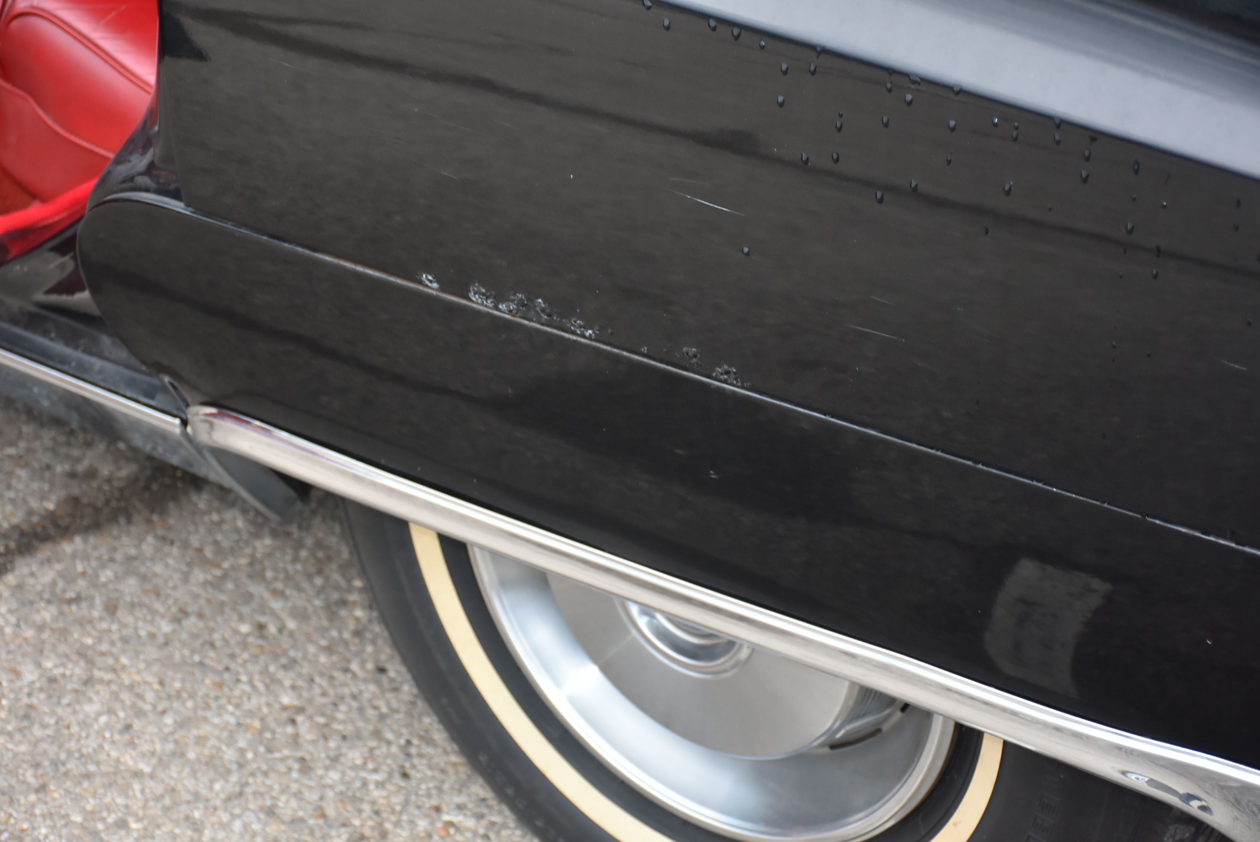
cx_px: 630
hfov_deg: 24.2
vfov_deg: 16.3
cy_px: 421
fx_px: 2942
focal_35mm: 84
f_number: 4.8
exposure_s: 1/60
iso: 720
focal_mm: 56
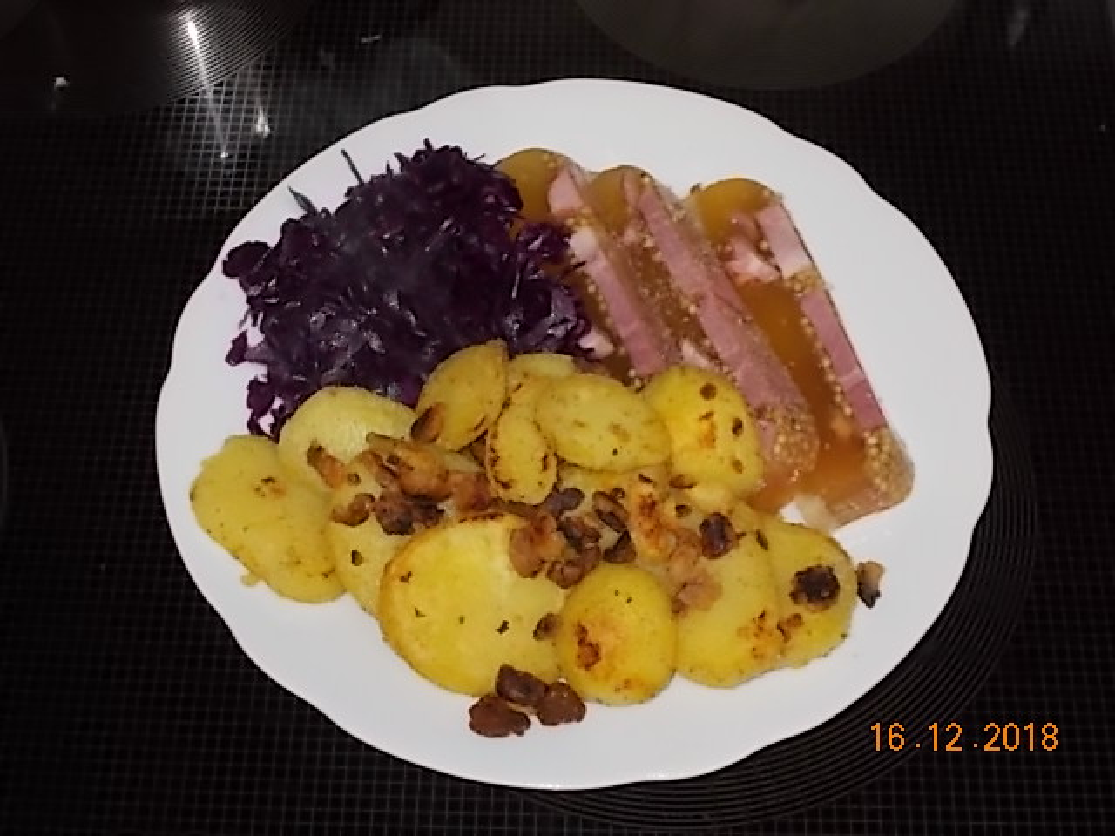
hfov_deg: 33.2
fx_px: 1868
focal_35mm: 58
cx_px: 558
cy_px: 418
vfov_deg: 25.2
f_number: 4.9
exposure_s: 1/30
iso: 200
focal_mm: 10.3
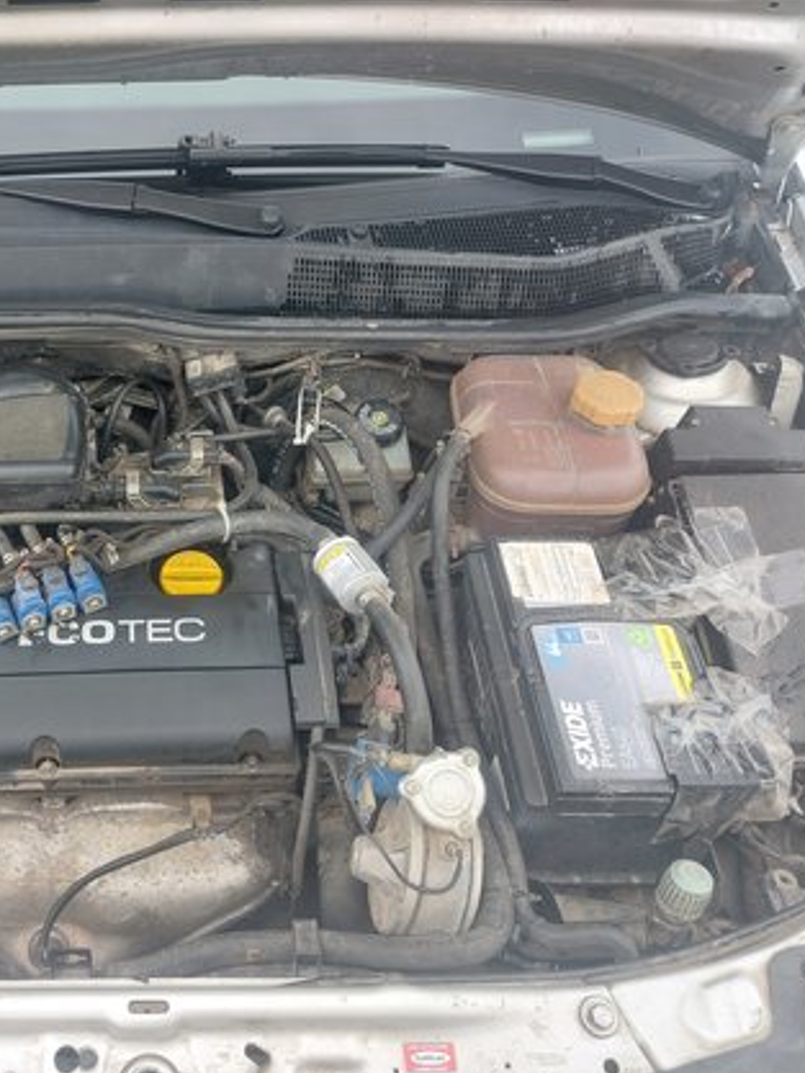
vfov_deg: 53.9
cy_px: 544
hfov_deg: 39.7
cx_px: 130
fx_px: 1054
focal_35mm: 34
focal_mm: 5.23
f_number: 1.8
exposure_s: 1/108
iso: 25
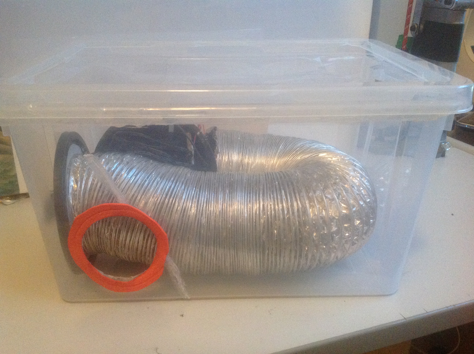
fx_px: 479
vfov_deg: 40.6
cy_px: 177
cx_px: 237
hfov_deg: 52.7
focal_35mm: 35
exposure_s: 1/15
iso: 400
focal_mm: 4.28
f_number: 2.4
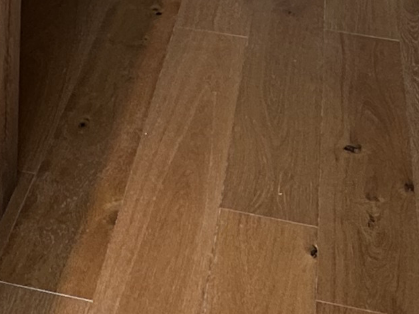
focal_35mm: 90
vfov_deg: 12.6
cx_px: 66
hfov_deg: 21.4
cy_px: -455
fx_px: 1089
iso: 64
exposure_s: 1/99
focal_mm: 2.22
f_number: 2.2
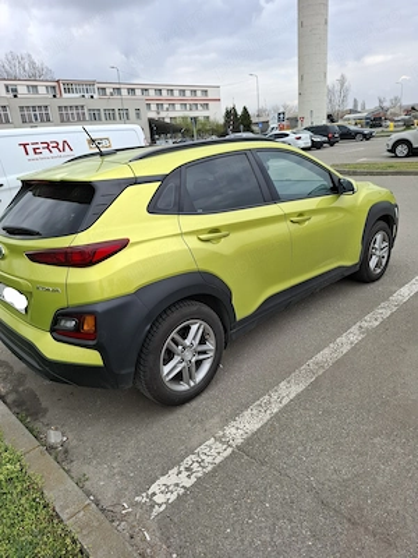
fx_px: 370
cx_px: 209
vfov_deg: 73.9
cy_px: 279
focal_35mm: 23
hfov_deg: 58.9
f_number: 1.8
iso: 50
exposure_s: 1/667
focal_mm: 5.54
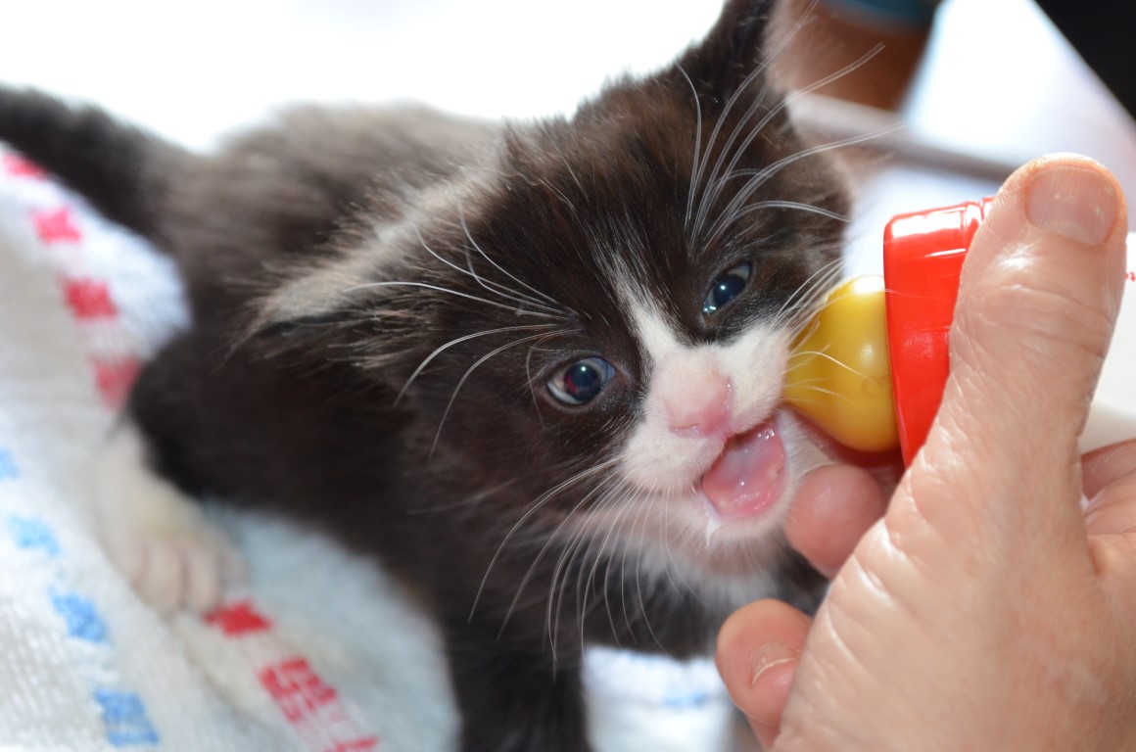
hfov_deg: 28.1
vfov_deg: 18.8
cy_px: 376
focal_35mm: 72
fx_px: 2267
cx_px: 568
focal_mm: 48
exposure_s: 1/60
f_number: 5.6
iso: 1600
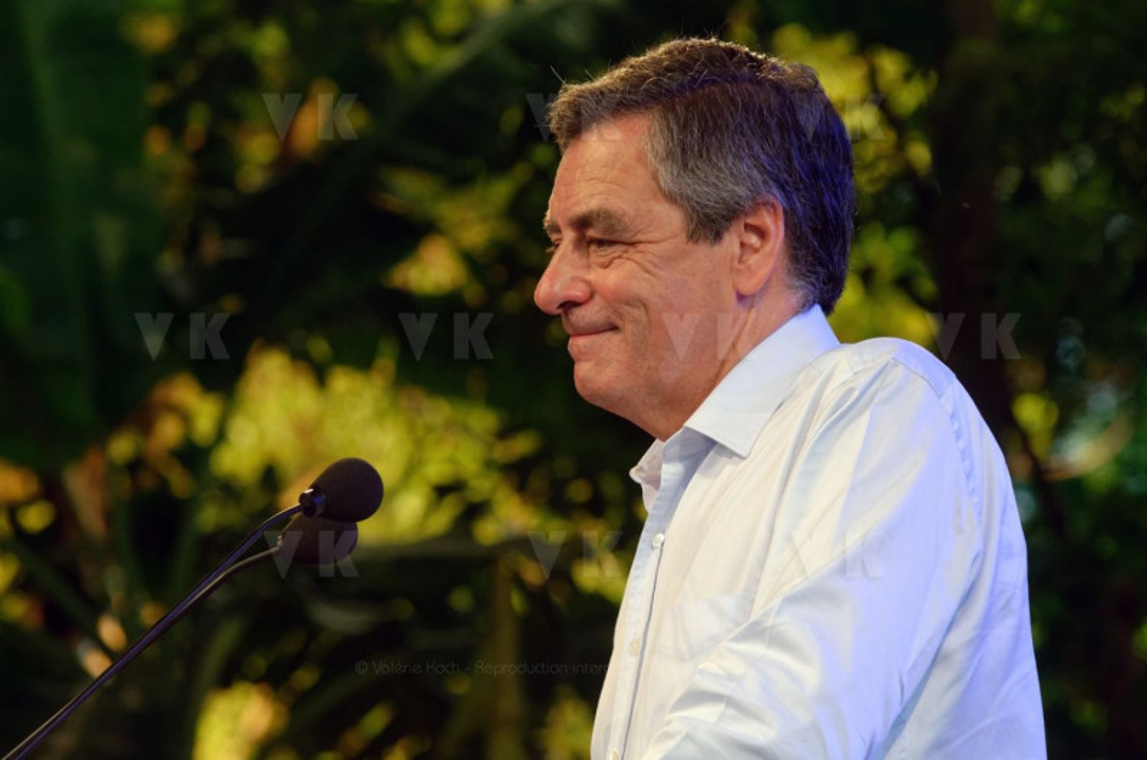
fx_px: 7631
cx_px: 574
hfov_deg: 8.6
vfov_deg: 5.7
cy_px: 380
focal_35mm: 240
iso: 800
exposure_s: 1/250
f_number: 5.6
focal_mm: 160
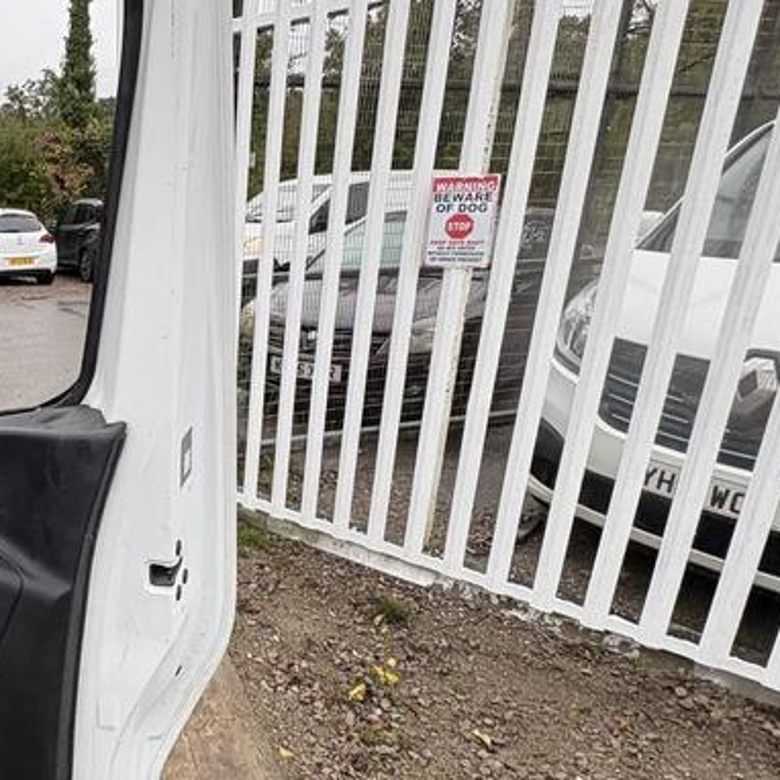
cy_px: 437
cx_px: 41
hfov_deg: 48.2
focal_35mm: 29
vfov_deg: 55.5
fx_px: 739
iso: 40
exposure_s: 1/99
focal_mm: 2.22
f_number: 2.2
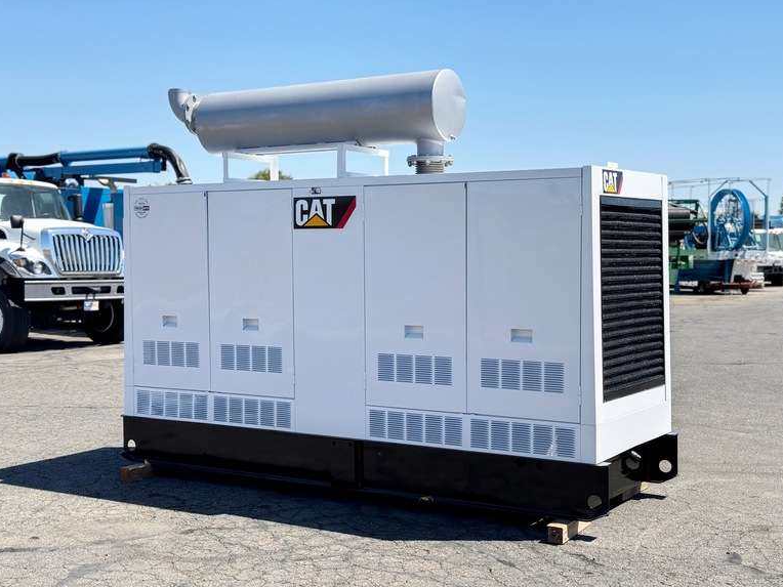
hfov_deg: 38.9
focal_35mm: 49
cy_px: 297
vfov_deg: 29.7
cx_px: 395
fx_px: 1108
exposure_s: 1/3817
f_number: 1.78
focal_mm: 6.76
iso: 64
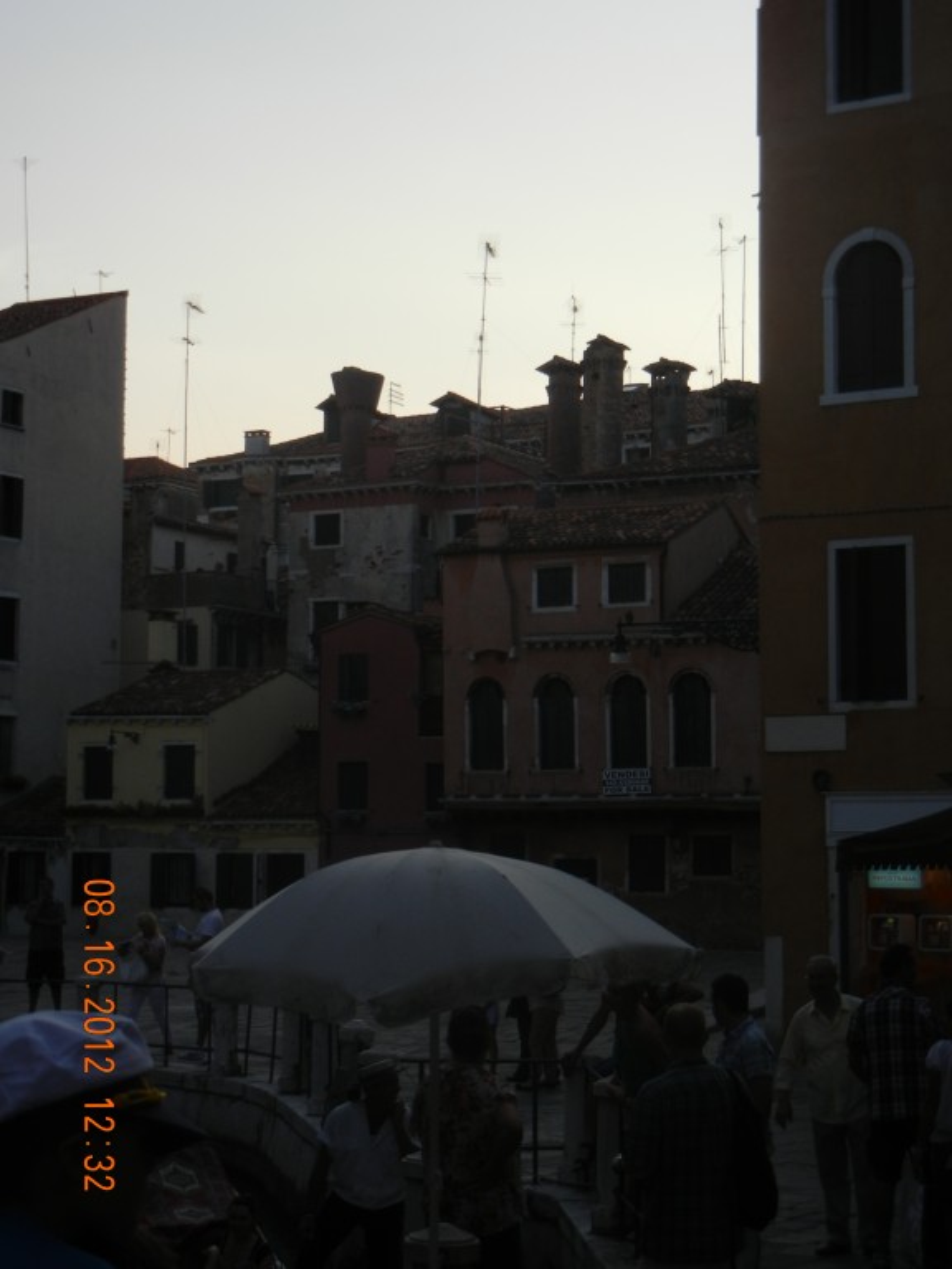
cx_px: 476
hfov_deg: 21.6
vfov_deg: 28.6
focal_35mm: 68
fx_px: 2493
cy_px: 634
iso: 160
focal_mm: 12.2
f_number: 4.1
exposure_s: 1/703
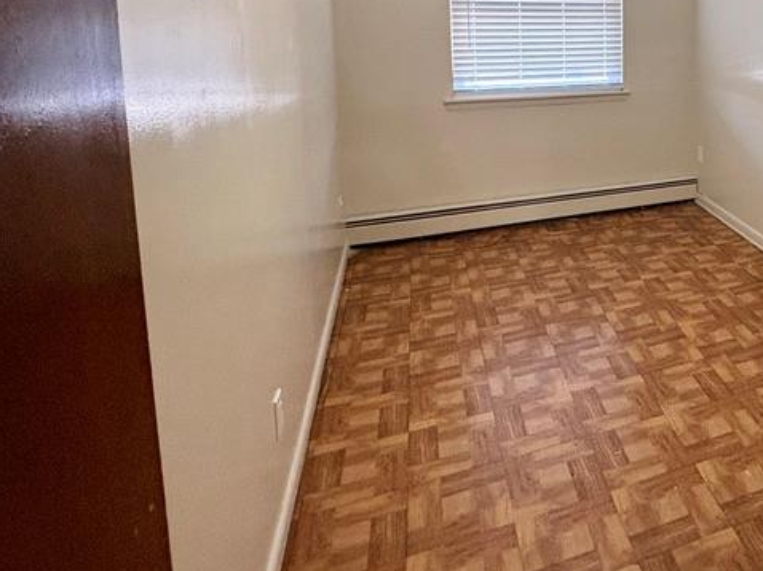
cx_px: 726
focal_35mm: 30
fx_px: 661
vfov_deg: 43.5
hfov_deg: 50.9
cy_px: 78
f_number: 2.2
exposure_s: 1/60
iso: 400
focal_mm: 2.22
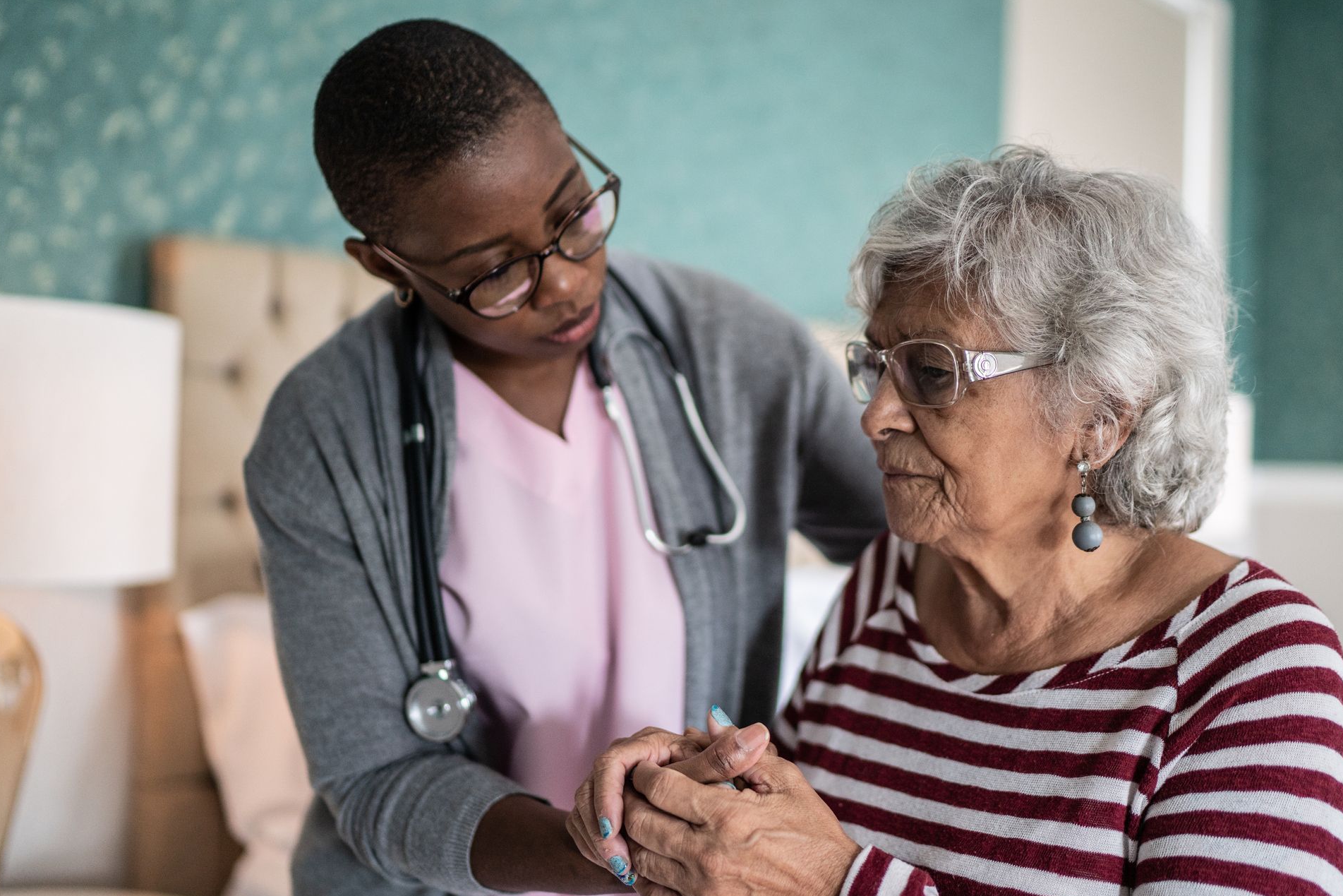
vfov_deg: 34.2
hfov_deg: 49.5
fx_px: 1455
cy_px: 451
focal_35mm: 39
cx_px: 741
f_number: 1.4
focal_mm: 35
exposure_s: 1/500
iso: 400
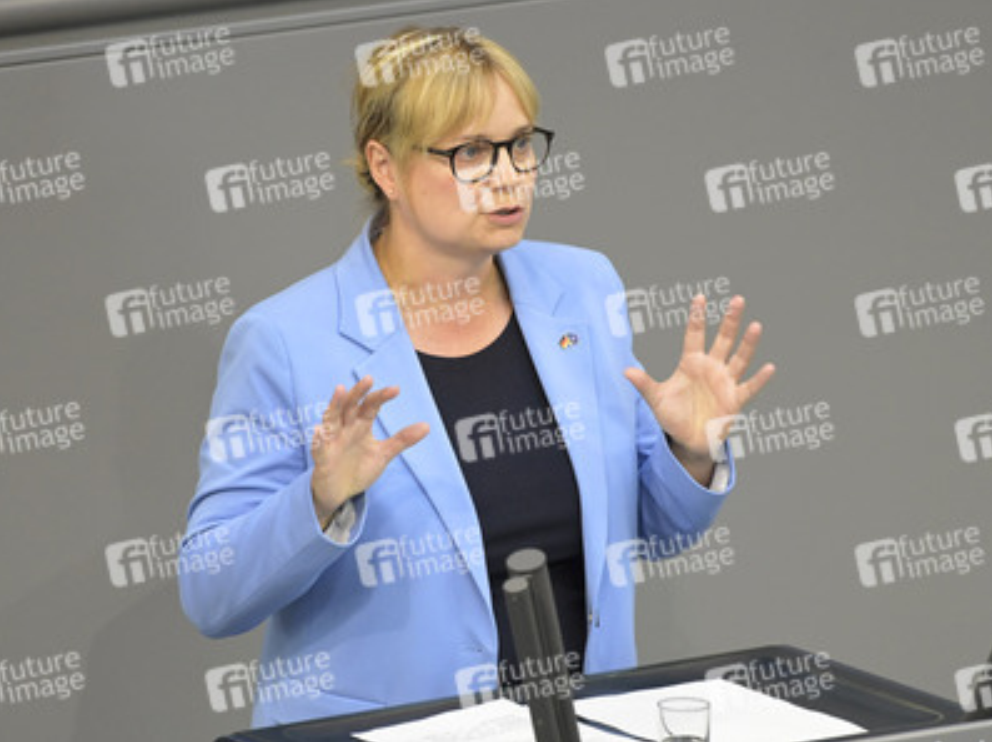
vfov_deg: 3.2
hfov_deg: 4.3
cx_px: 454
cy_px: 370
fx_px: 13142
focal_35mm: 459
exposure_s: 1/400
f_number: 5.6
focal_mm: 420
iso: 8000
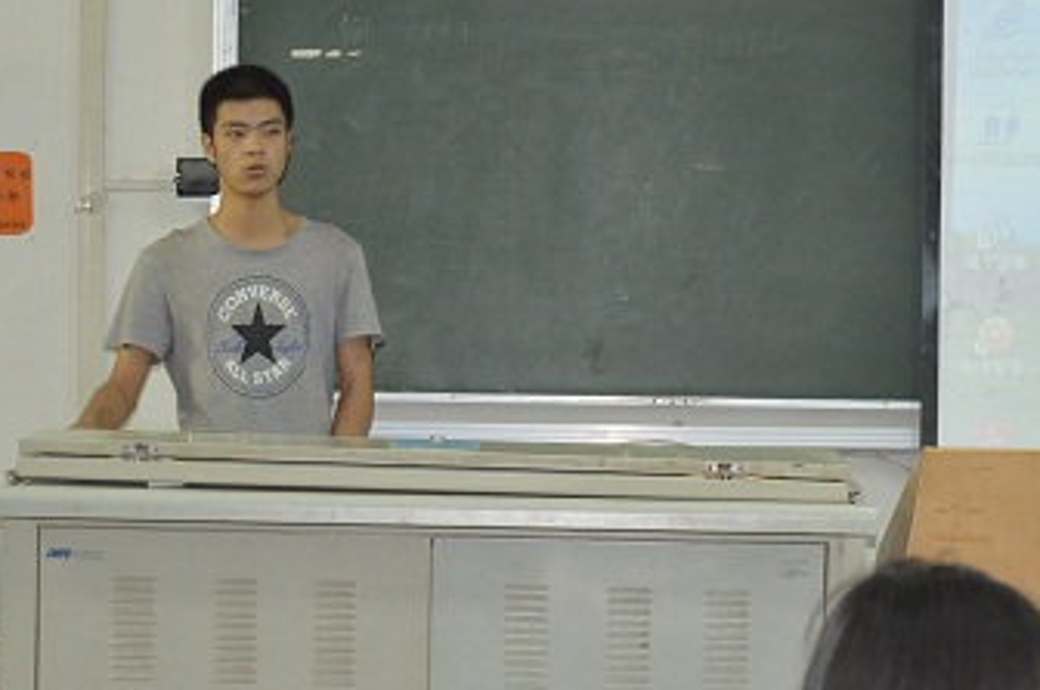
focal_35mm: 123
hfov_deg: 16.7
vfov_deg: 11.1
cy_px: 337
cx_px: 560
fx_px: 3541
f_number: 5.6
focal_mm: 55
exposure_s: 1/30
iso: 800
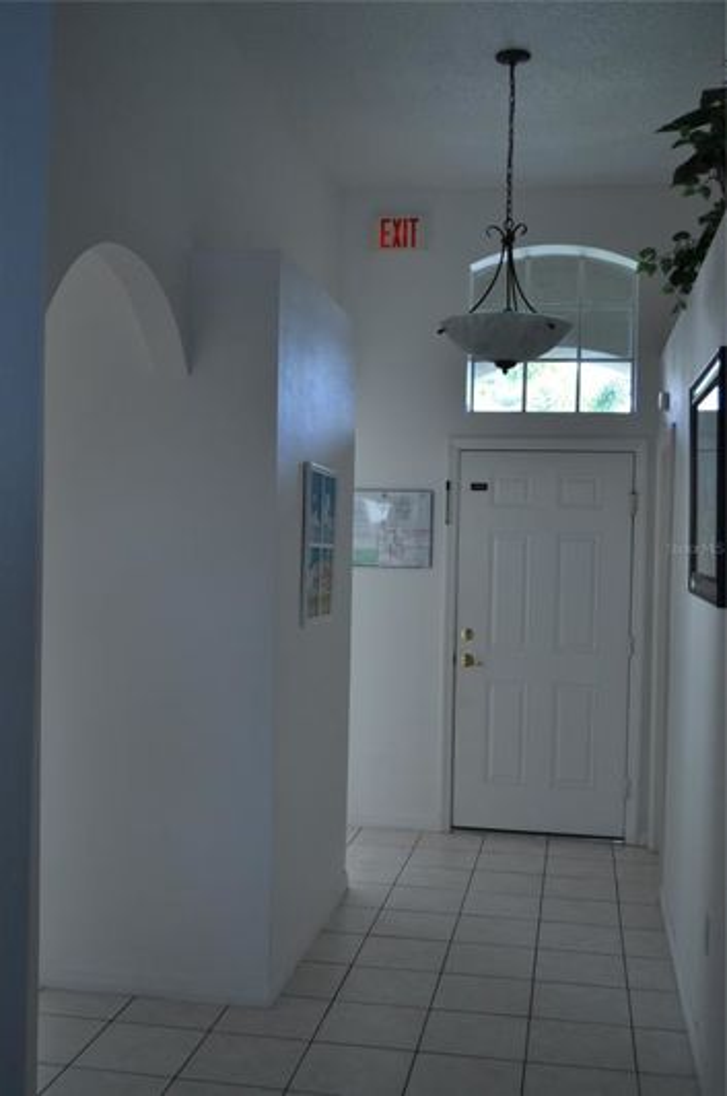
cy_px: 548
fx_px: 1094
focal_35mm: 36
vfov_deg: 53.2
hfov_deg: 36.8
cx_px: 364
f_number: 4.5
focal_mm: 24
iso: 400
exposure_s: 1/80
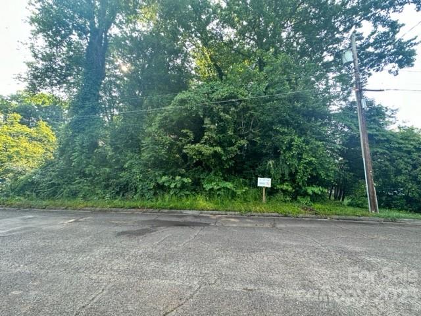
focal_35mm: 14
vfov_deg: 85.7
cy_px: 158
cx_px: 210
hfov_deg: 102.1
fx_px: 170
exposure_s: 1/99
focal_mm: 2.22
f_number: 2.2
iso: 80
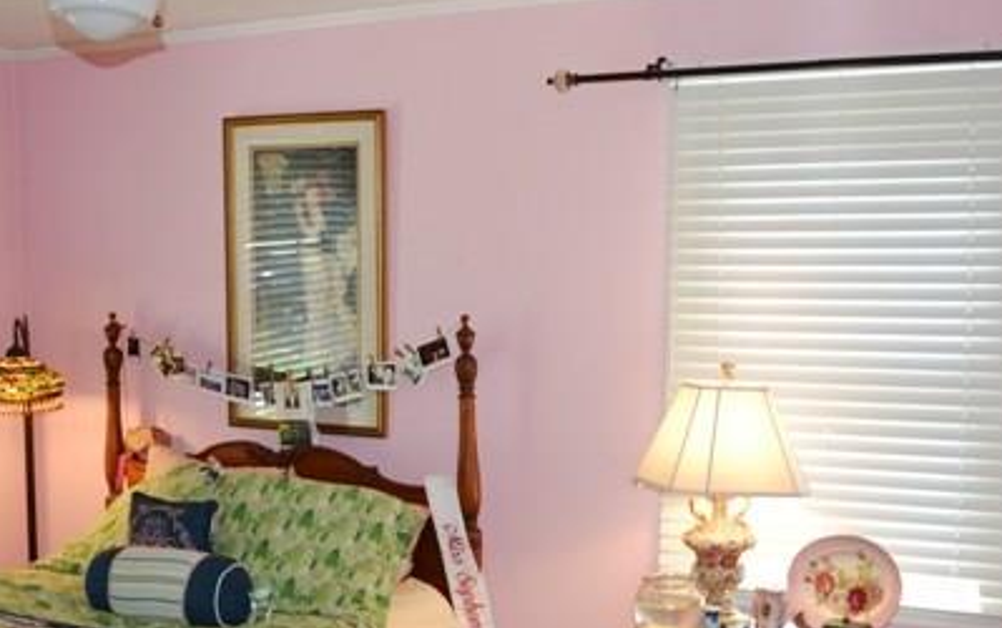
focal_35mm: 49
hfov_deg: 41.0
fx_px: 1339
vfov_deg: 26.2
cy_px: 446
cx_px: 437
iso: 500
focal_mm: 20
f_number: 3.8
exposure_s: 1/60
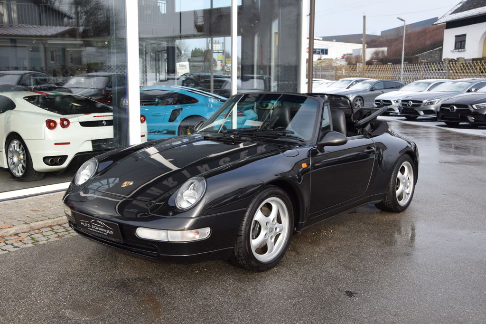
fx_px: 506
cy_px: 162
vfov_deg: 35.5
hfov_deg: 51.3
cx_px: 243
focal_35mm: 38
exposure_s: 1/250
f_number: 8
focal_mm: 25
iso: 250
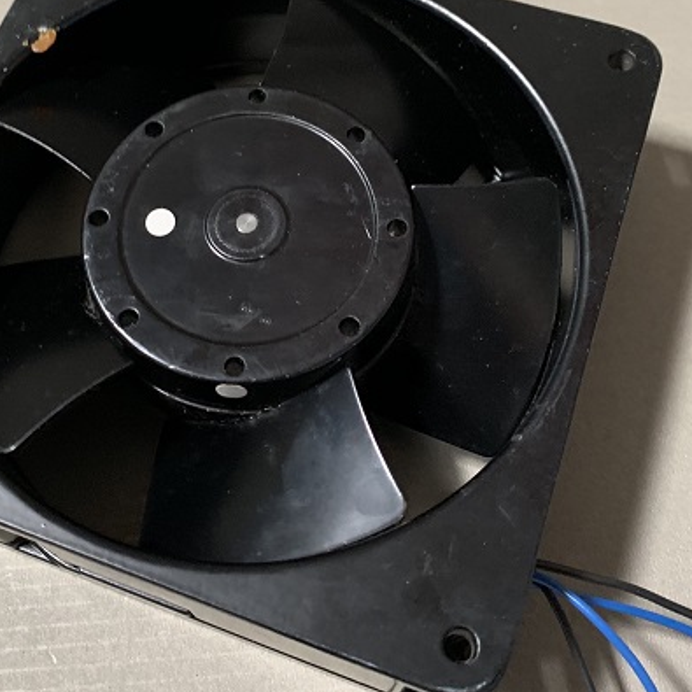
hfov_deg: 35.9
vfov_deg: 35.5
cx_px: 267
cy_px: 197
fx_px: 1063
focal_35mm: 47
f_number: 1.8
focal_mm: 4.25
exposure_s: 1/53
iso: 400
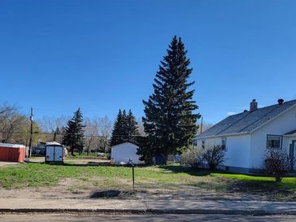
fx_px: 282
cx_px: 131
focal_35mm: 33
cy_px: 148
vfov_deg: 42.4
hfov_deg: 55.2
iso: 16
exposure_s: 1/763
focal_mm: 6.7
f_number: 1.8
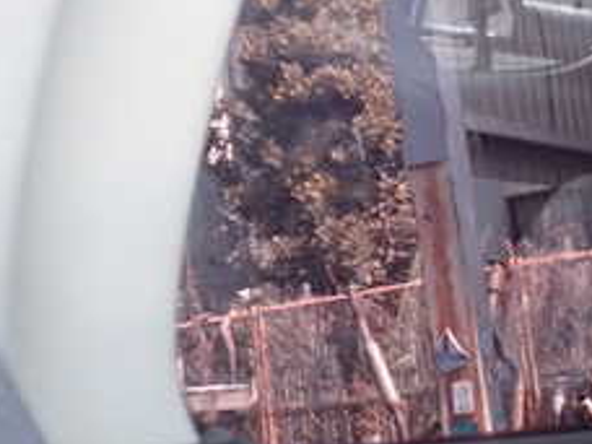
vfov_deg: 18.4
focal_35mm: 79
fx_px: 1351
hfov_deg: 23.0
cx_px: 675
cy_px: 60
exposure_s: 1/30
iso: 320
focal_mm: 5.4
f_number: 2.3
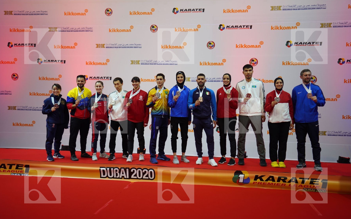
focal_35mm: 36
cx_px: 176
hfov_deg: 54.0
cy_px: 116
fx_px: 344
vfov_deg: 35.3
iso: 320
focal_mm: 35
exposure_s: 1/80
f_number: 2.8
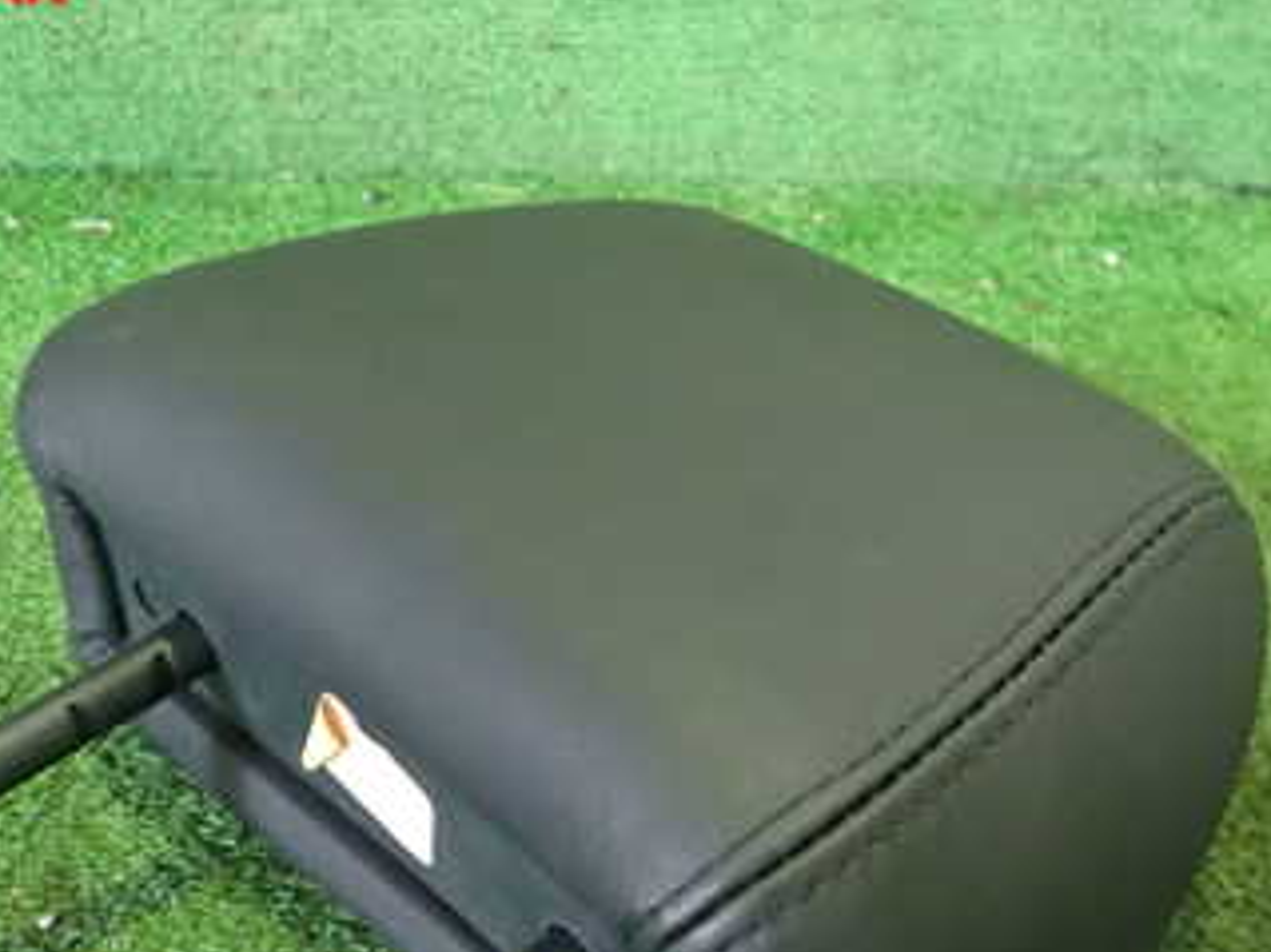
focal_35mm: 47
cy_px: 825
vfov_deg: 29.8
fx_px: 1725
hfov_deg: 40.3
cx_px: 538
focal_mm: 4.5
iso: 640
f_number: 2
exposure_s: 1/30
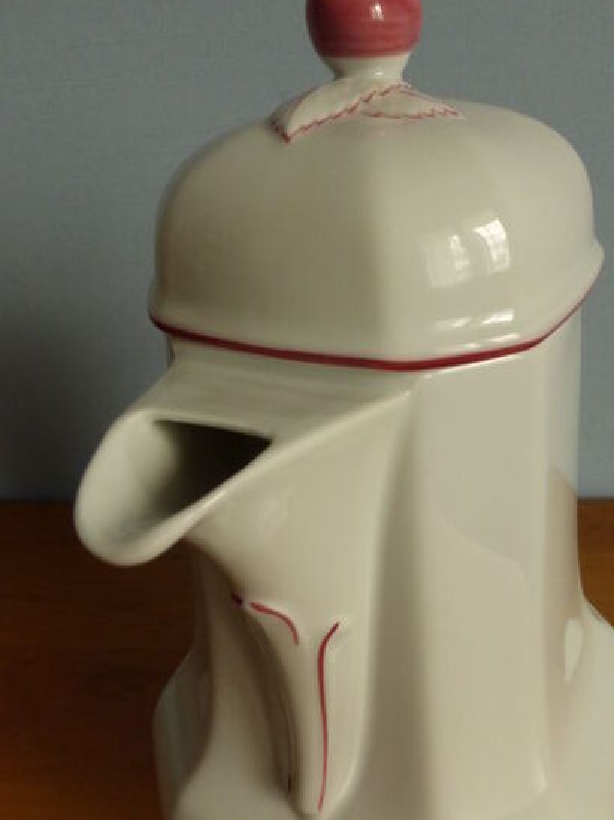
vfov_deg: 63.3
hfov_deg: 49.6
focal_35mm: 28
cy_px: 363
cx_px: 336
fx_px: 663
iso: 400
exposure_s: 1/40
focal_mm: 4.3
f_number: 3.3
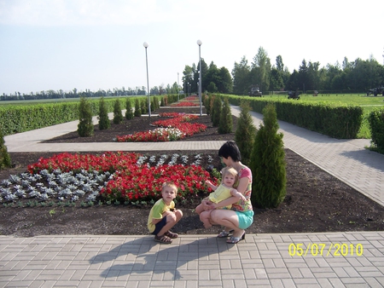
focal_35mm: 33
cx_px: 192
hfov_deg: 55.3
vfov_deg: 43.0
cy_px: 144
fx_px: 366
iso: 80
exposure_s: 1/750
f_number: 3.4
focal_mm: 5.5
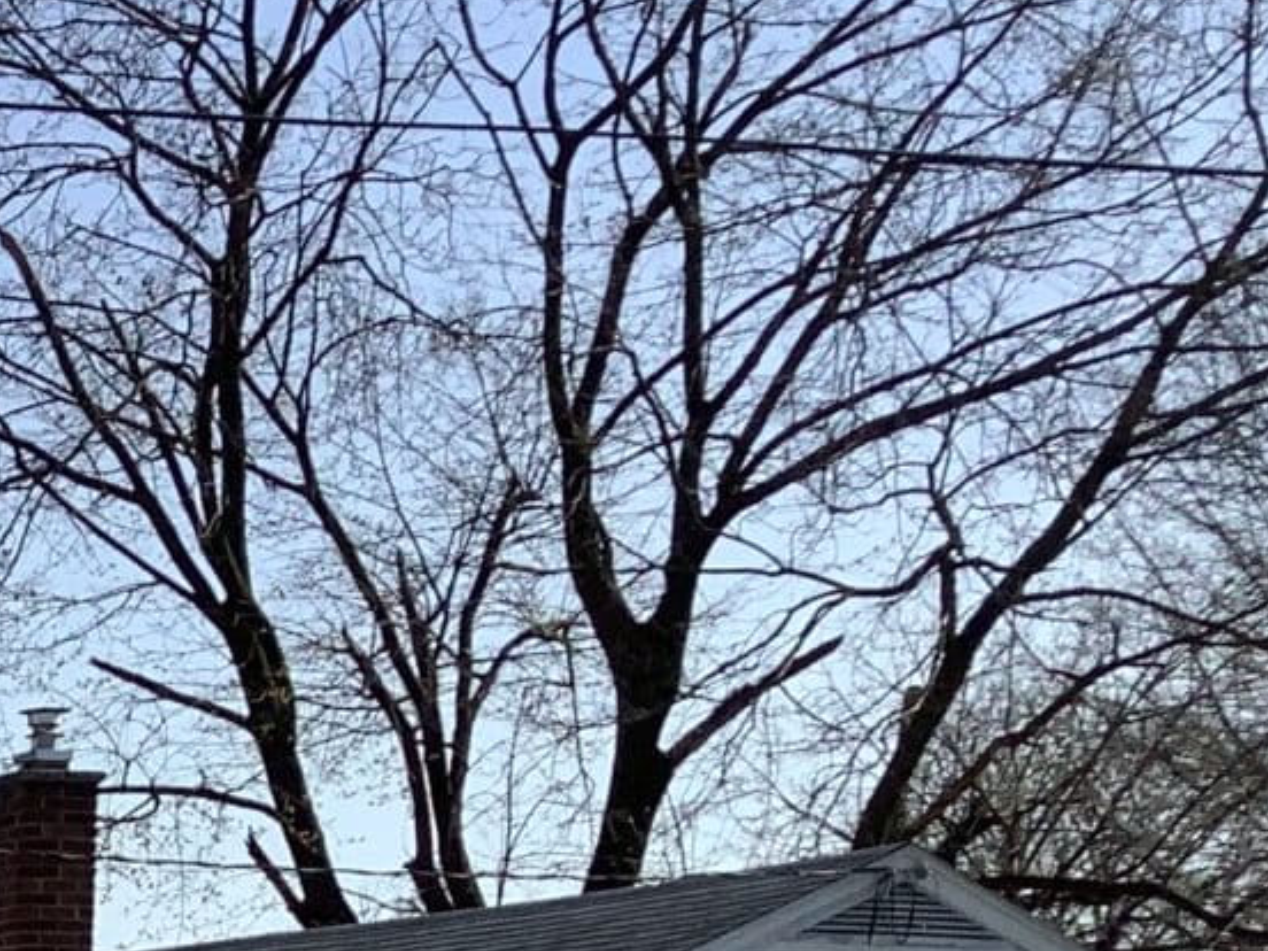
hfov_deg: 15.3
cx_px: -855
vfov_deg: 11.9
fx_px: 4213
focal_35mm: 115
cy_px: 1695
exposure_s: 1/1988
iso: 25
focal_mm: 3.3
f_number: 2.4
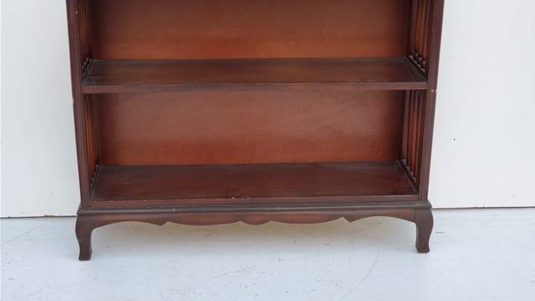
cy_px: 107
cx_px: 268
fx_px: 809
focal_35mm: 57
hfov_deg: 36.6
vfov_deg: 21.0
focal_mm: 6
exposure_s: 1/120
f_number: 2.4
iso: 64
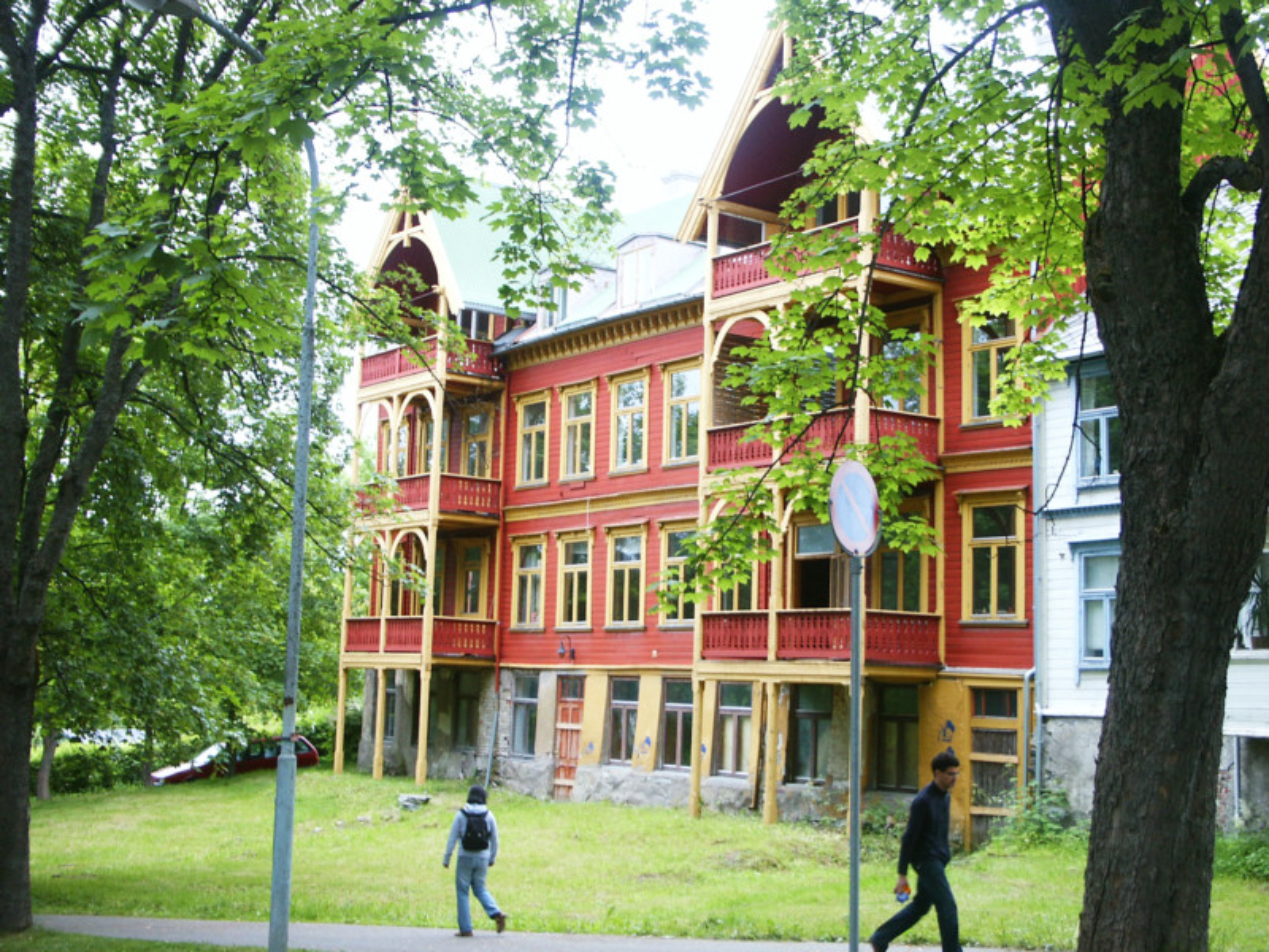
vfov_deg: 31.5
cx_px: 634
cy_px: 476
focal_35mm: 46
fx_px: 1686
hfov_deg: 41.2
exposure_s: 1/60
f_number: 3.6
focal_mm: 9.69
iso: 64
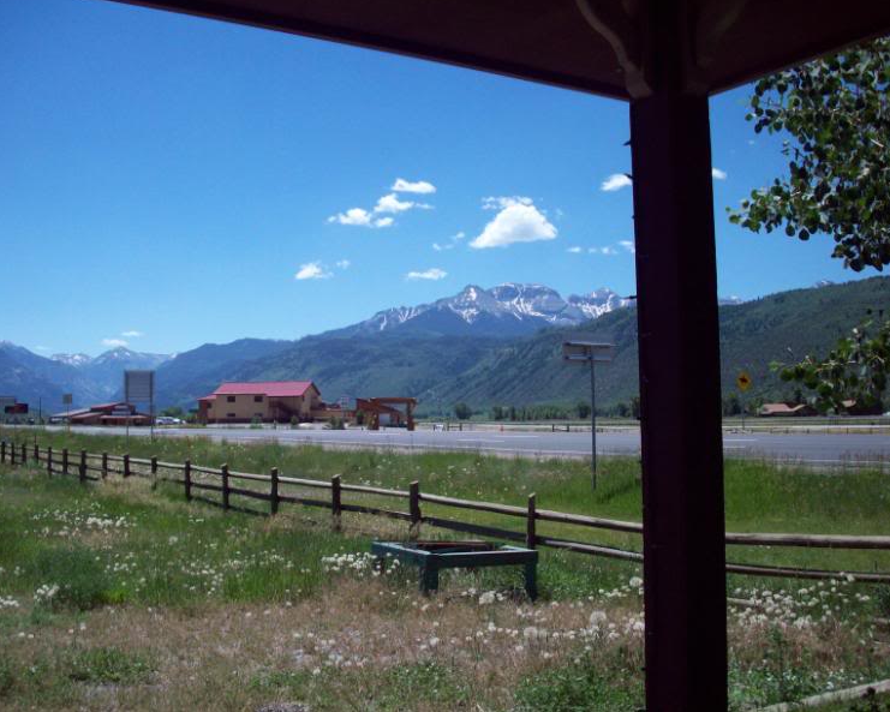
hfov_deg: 46.8
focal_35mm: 39
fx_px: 1027
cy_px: 354
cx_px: 437
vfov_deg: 38.2
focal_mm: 6.2
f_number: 5.6
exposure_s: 1/410
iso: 80
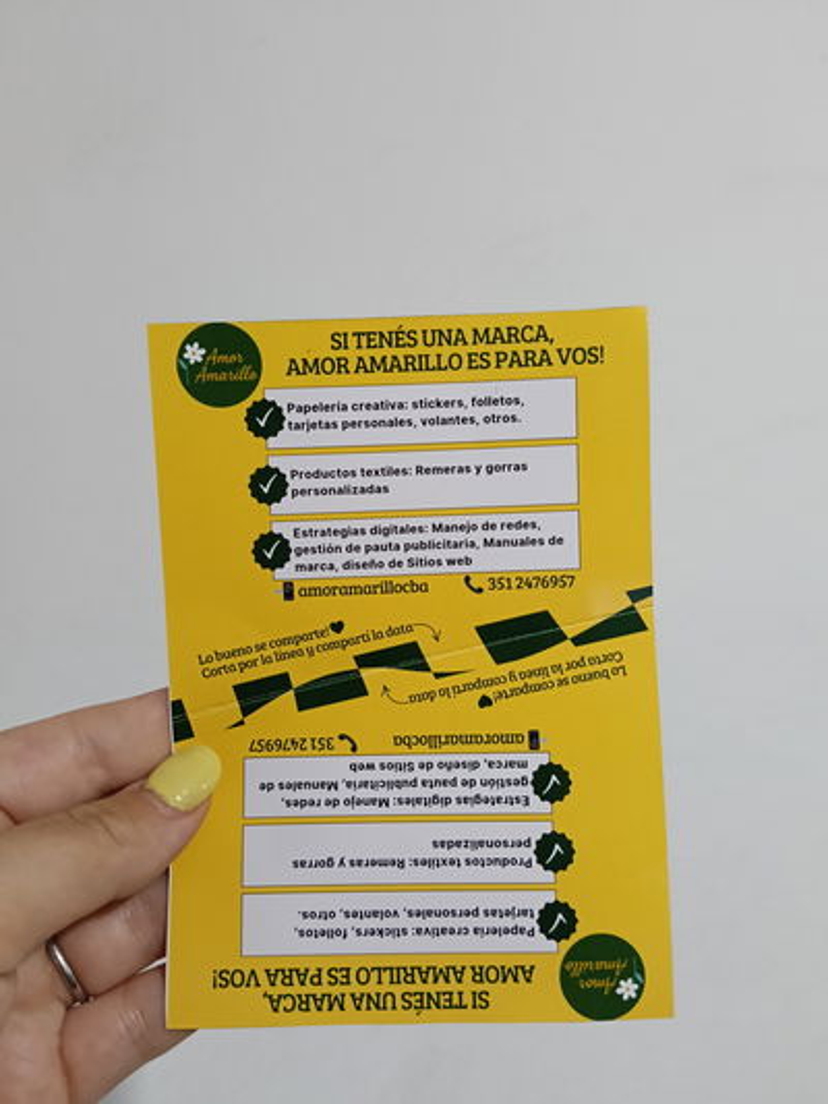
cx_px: 414
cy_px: 552
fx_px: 861
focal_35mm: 27
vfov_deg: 65.3
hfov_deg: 51.4
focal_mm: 3.98
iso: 800
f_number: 1.8
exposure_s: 1/30
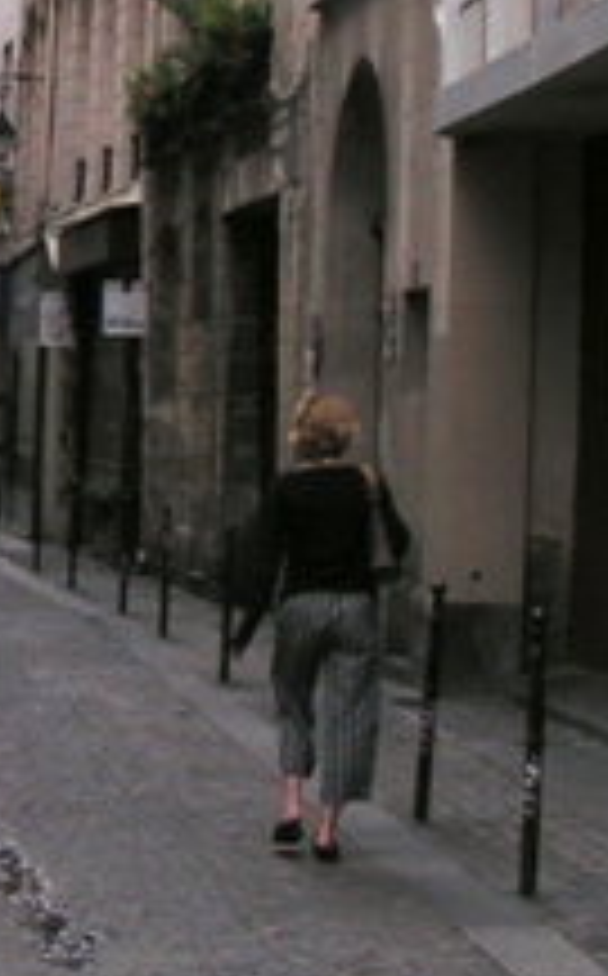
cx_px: -144
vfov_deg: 17.3
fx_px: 3165
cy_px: 135
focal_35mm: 119
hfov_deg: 10.8
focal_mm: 5.8
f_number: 5.6
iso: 50
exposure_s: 1/160
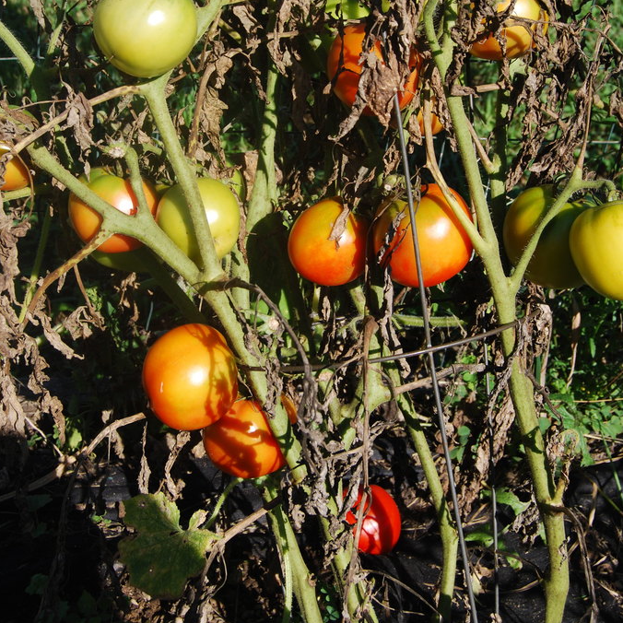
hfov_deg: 29.6
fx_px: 1181
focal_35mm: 58
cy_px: 190
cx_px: 309
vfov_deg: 29.3
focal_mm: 30
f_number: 8
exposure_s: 1/250
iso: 100
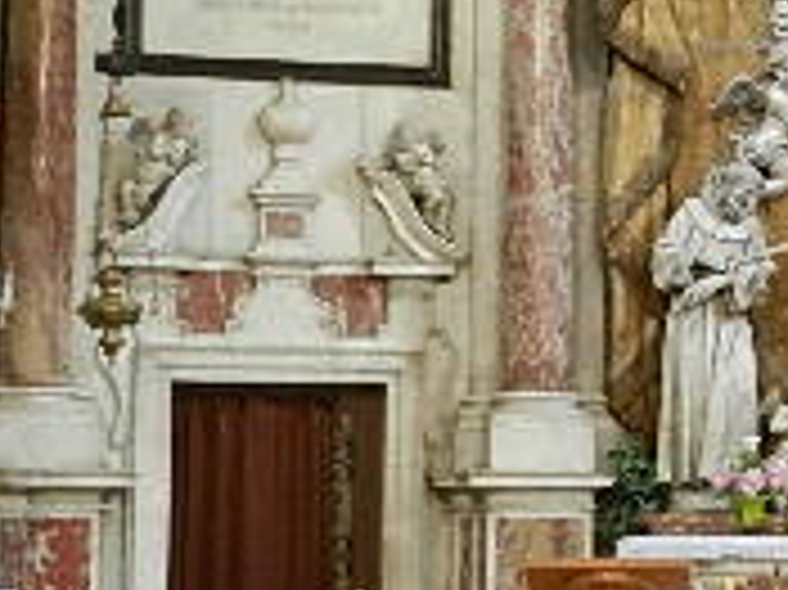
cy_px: 216
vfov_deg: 10.7
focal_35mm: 139
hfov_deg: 13.7
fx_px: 3162
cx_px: 1000
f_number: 4
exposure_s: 1/10
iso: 400
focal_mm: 6.9
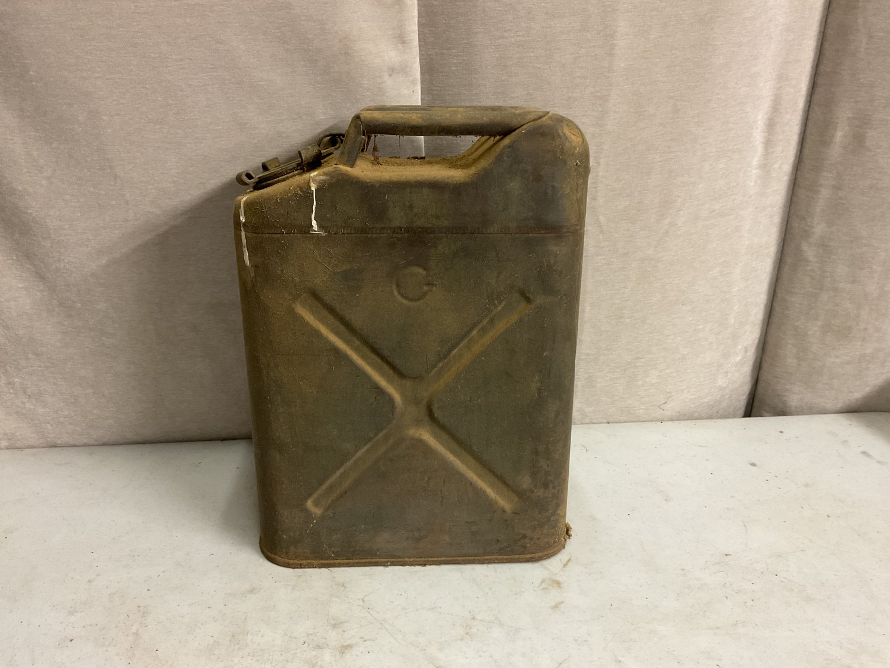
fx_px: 746
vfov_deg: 48.2
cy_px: 334
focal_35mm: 29
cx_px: 445
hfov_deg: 61.7
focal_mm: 3
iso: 200
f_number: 1.8
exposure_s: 1/40
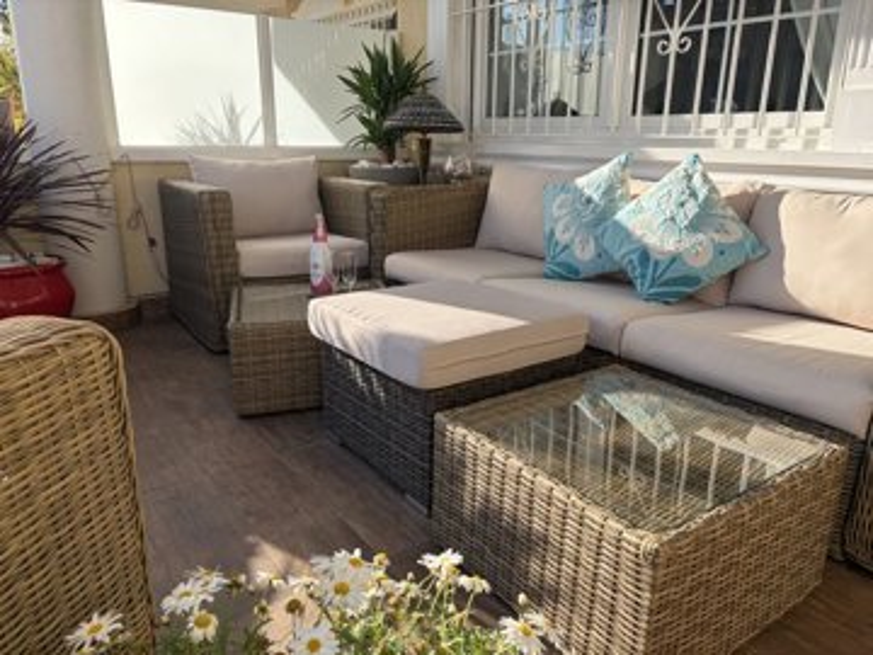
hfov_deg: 67.3
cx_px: 436
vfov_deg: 53.1
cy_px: 328
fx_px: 656
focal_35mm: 26
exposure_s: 1/1799
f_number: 1.6
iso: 50
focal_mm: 5.96
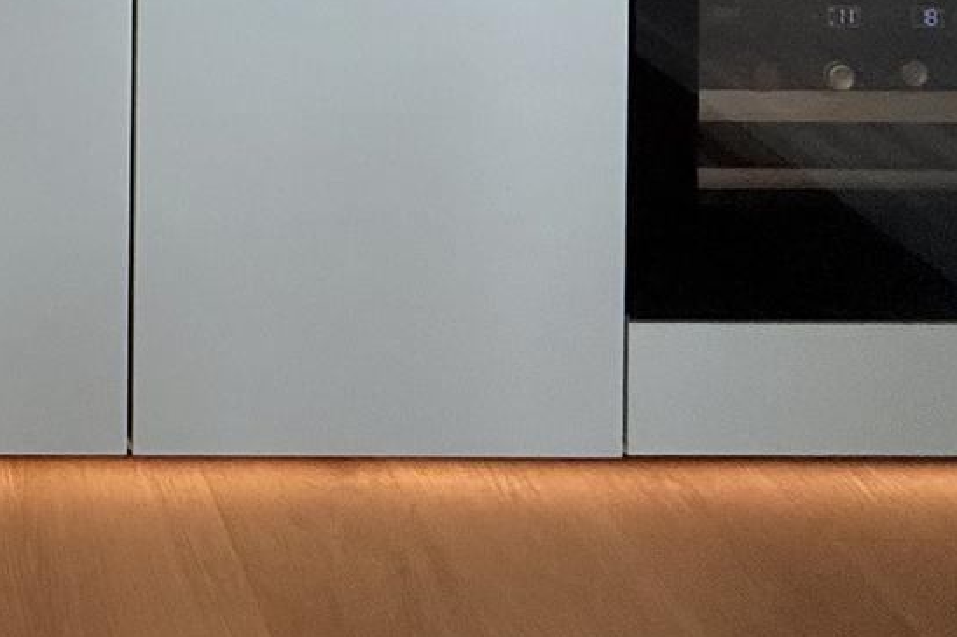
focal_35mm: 51
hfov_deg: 31.6
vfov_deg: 18.5
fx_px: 1355
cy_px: -599
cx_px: -229
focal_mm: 2.22
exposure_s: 1/99
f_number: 2.2
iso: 250
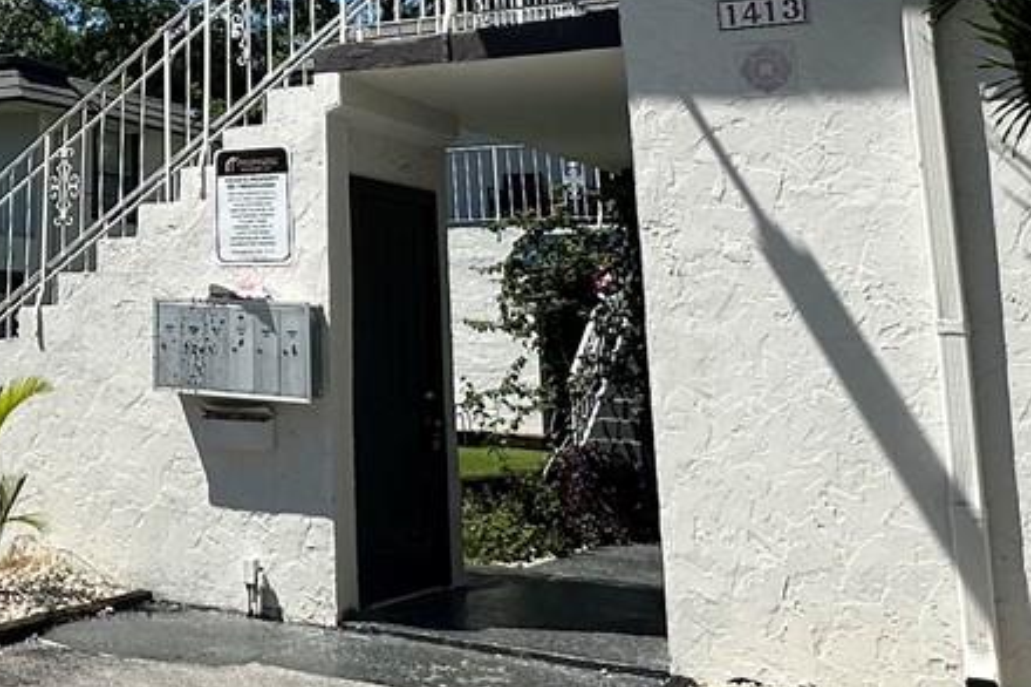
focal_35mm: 53
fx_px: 1517
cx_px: -37
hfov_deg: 33.7
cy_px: -16
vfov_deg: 24.2
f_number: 2.2
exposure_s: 1/2353
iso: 50
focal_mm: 2.22
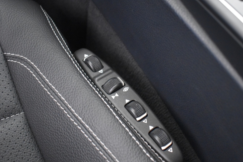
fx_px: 283
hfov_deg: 46.3
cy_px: 85
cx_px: 134
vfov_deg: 31.9
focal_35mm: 42
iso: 3200
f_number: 3.5
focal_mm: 18
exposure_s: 1/8
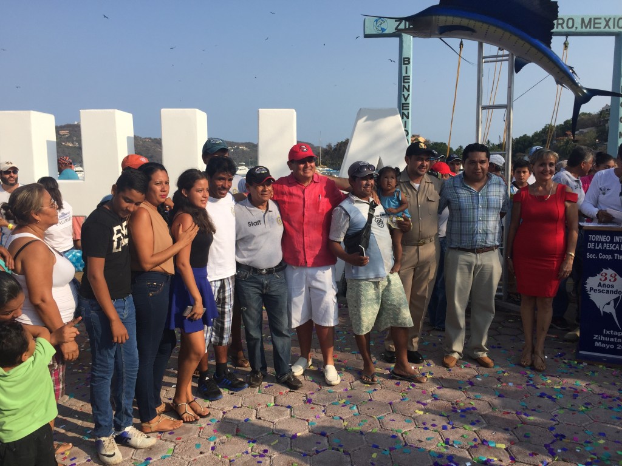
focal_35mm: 29
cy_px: 233
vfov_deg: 48.2
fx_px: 521
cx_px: 311
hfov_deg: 61.7
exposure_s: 1/1980
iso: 32
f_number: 2.2
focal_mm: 4.15
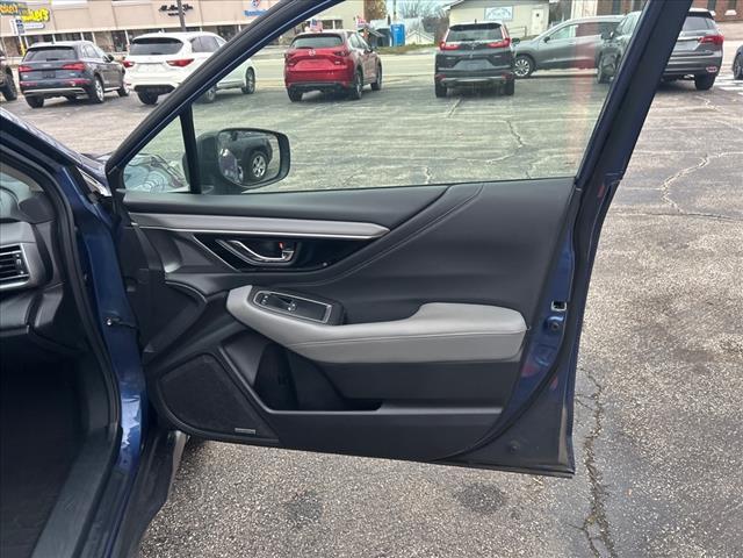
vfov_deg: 53.1
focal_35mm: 26
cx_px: 372
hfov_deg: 67.3
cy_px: 279
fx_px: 558
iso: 125
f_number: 1.5
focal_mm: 5.7
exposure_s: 1/107
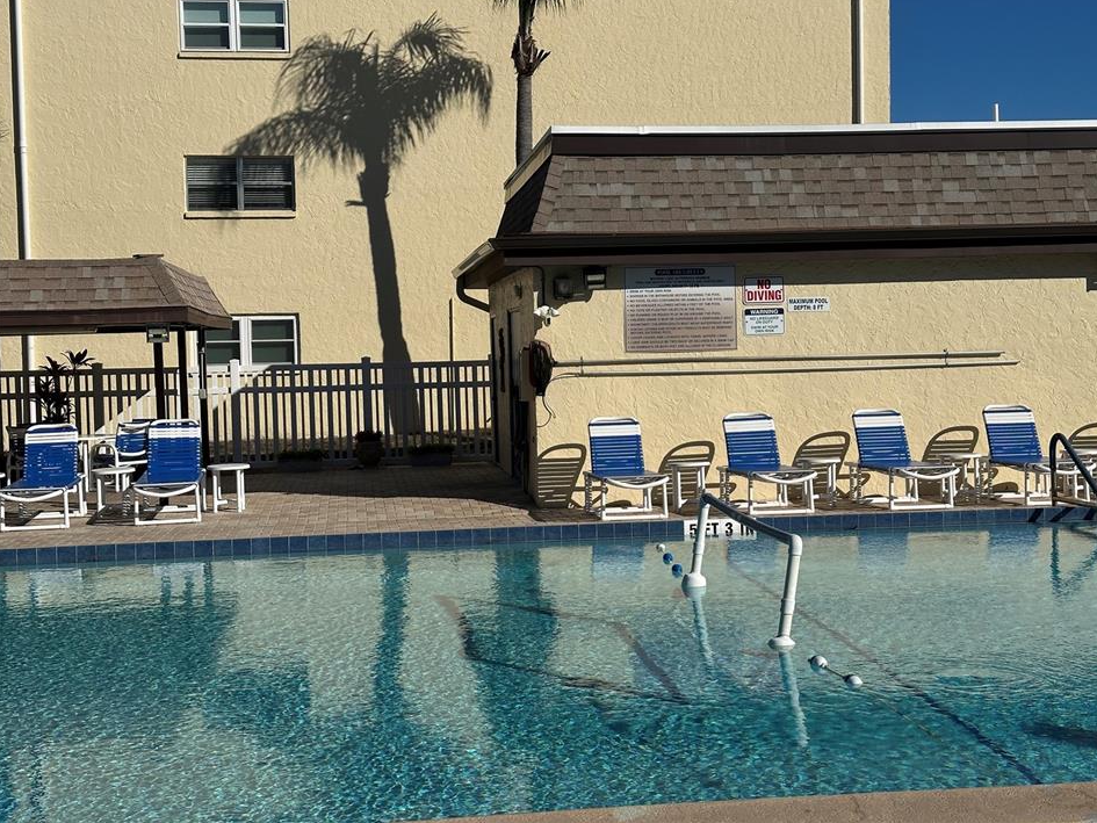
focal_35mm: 52
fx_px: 1648
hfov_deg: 36.8
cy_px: 378
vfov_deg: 28.0
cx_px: 589
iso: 64
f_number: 1.78
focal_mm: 6.86
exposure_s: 1/12048
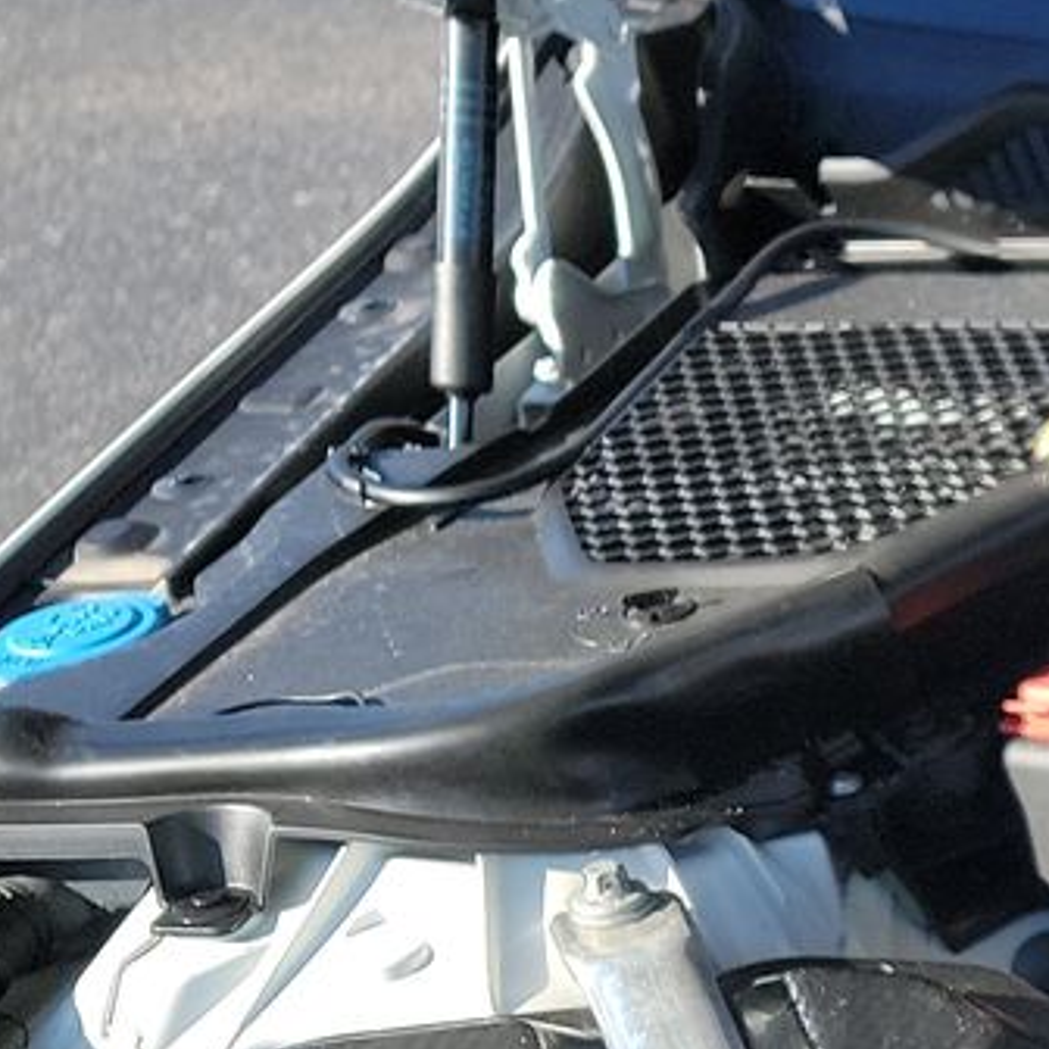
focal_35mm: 101
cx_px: 2329
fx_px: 3463
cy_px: 1236
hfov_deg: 13.6
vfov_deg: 16.6
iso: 50
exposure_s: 1/266
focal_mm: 6.7
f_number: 1.8
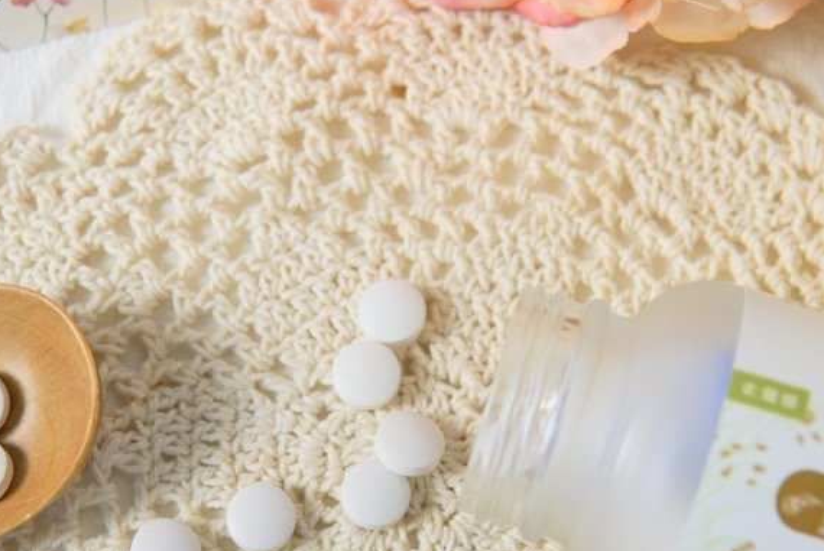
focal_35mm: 79
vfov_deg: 17.2
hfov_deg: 25.6
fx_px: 1810
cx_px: 346
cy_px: 440
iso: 320
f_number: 4
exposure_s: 1/160
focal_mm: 30
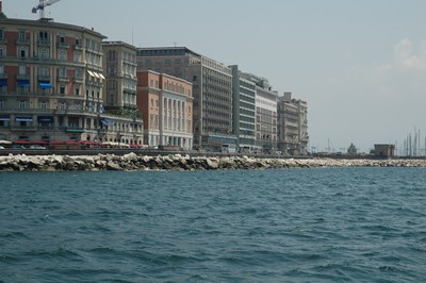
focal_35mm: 82
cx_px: 213
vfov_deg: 16.5
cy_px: 142
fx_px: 975
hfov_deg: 24.6
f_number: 9.5
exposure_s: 1/350
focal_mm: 55
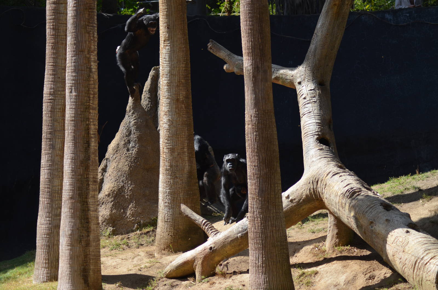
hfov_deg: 16.7
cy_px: 145
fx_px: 1494
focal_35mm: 123
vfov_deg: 11.1
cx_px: 219
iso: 400
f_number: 5
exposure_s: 1/1250
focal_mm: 82
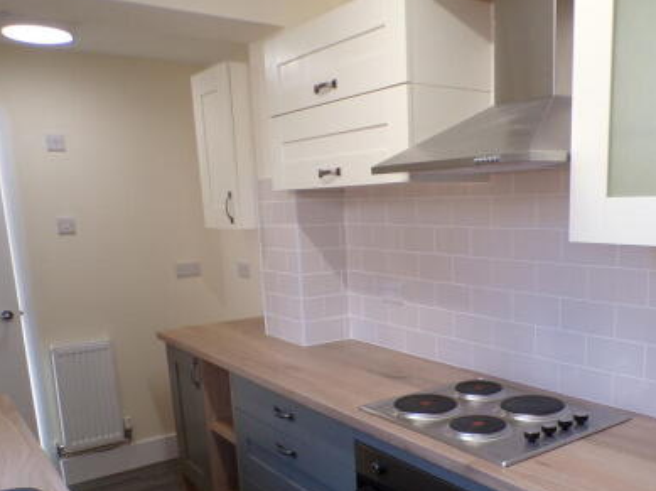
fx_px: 682
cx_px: 426
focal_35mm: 36
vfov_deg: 38.8
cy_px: 355
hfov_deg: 50.7
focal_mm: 4.3
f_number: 3
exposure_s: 1/34
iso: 119
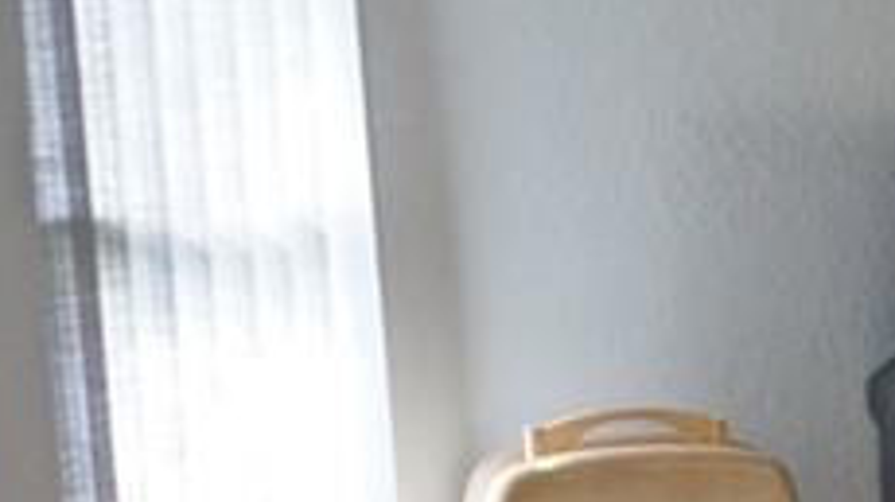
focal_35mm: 112
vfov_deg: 10.7
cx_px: 1642
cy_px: 560
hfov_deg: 16.0
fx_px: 2656
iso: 1000
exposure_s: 1/160
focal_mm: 16
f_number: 4
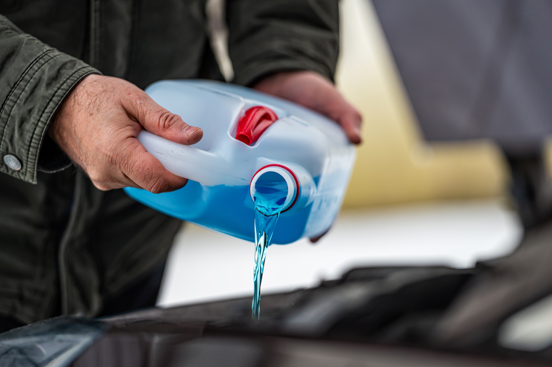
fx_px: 2835
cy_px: 184
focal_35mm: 185
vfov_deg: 7.4
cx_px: 276
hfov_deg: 11.1
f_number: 3.2
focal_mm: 185
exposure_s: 1/320
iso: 400
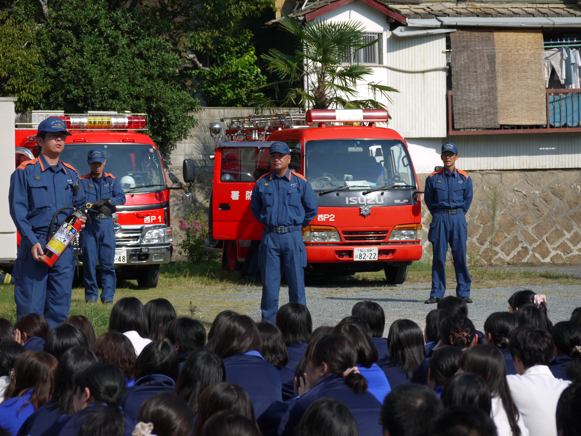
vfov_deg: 10.3
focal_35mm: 144
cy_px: 218
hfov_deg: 13.7
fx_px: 2417
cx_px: 290
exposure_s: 1/640
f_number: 6.3
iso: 100
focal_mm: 72
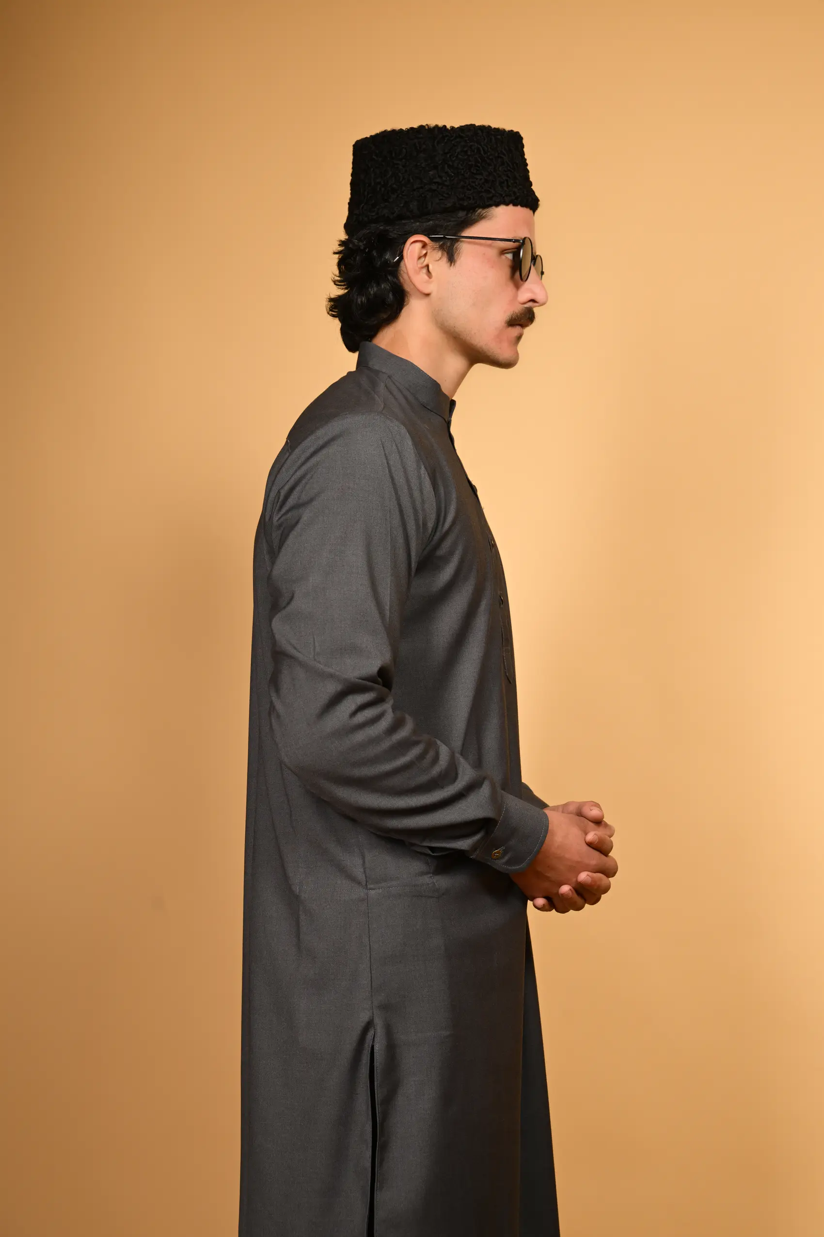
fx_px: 2197
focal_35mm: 64
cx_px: 412
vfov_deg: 31.4
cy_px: 618
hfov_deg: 21.2
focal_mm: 64
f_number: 6.3
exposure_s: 1/200
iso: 160
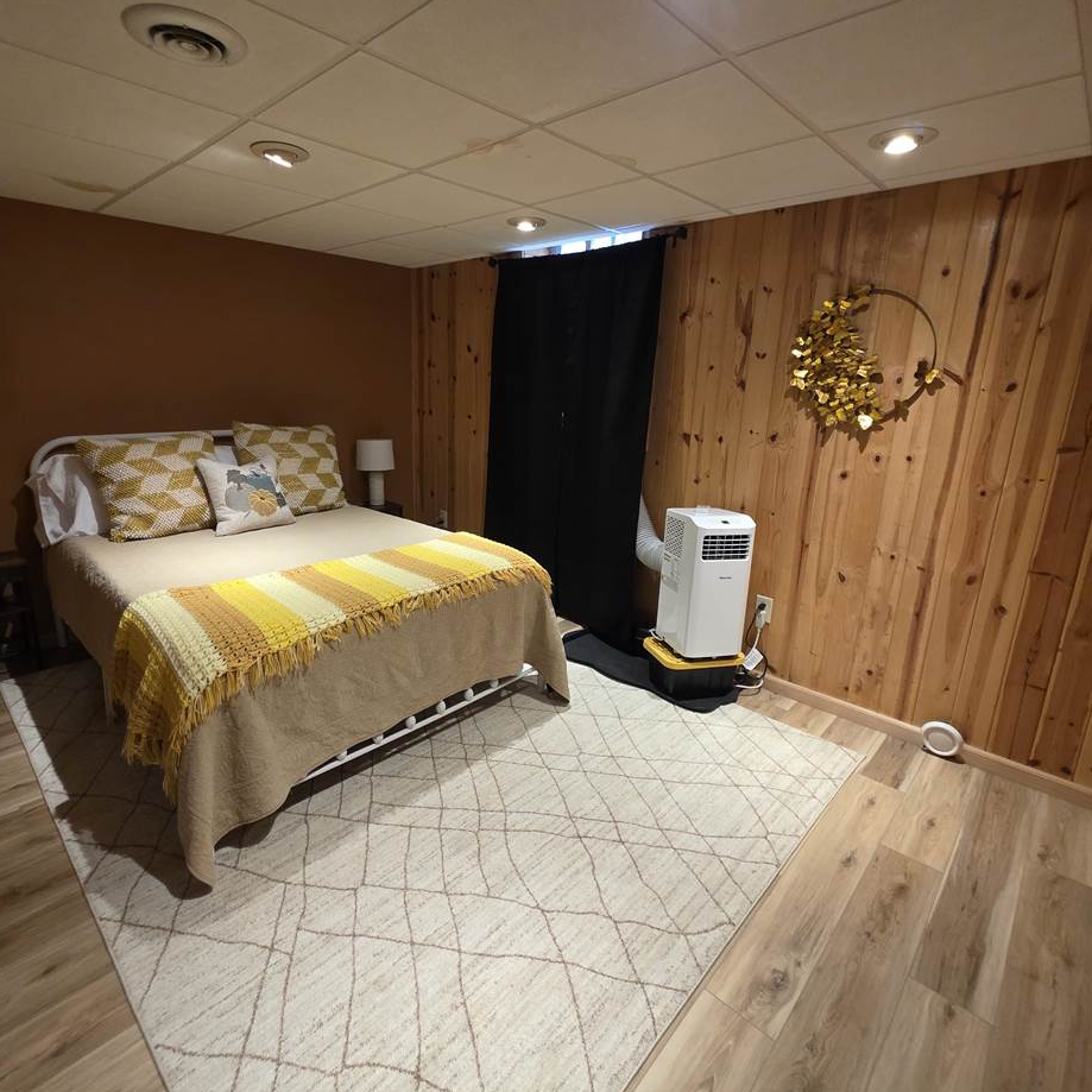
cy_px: 526
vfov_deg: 87.4
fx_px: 571
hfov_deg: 87.4
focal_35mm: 16
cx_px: 524
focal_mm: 2.2
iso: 500
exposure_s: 1/60
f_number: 1.9
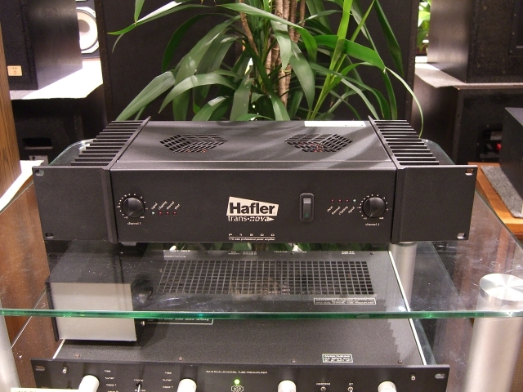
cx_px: 262
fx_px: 574
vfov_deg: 37.7
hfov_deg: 49.0
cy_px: 196
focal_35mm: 38
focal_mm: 7.9
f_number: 2.8
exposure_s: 1/4
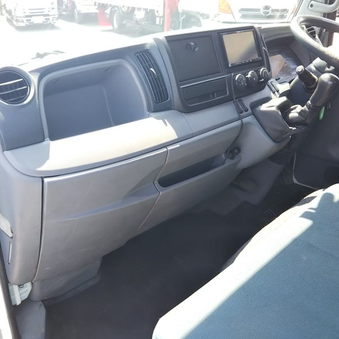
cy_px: 171
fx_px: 399
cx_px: 136
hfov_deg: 45.8
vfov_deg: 46.0
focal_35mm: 36
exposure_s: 1/120
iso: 32
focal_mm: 4
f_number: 2.2
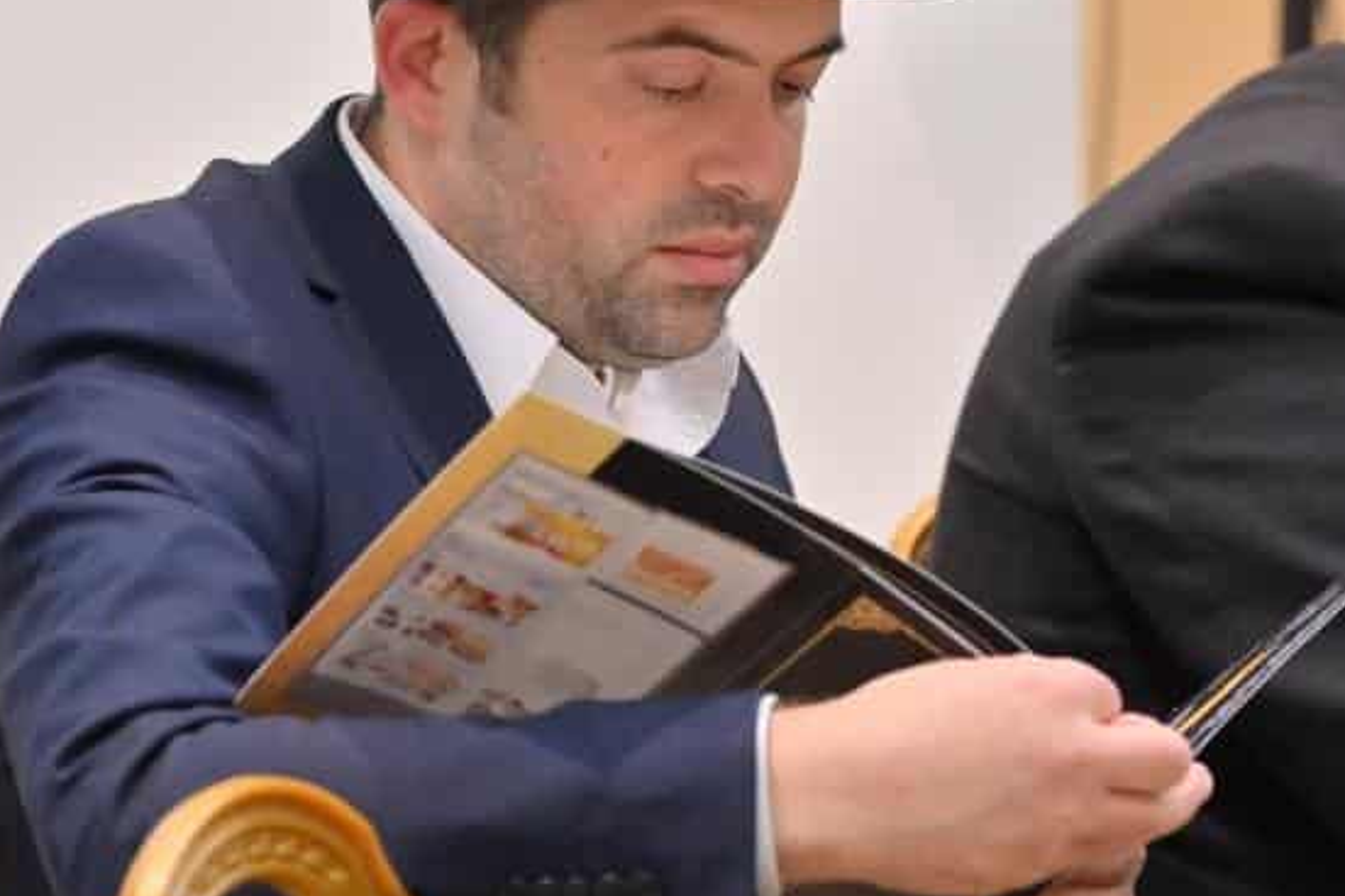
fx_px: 6872
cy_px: 233
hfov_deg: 11.2
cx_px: 681
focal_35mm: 184
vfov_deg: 7.5
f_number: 4
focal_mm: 99
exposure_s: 1/320
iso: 1000
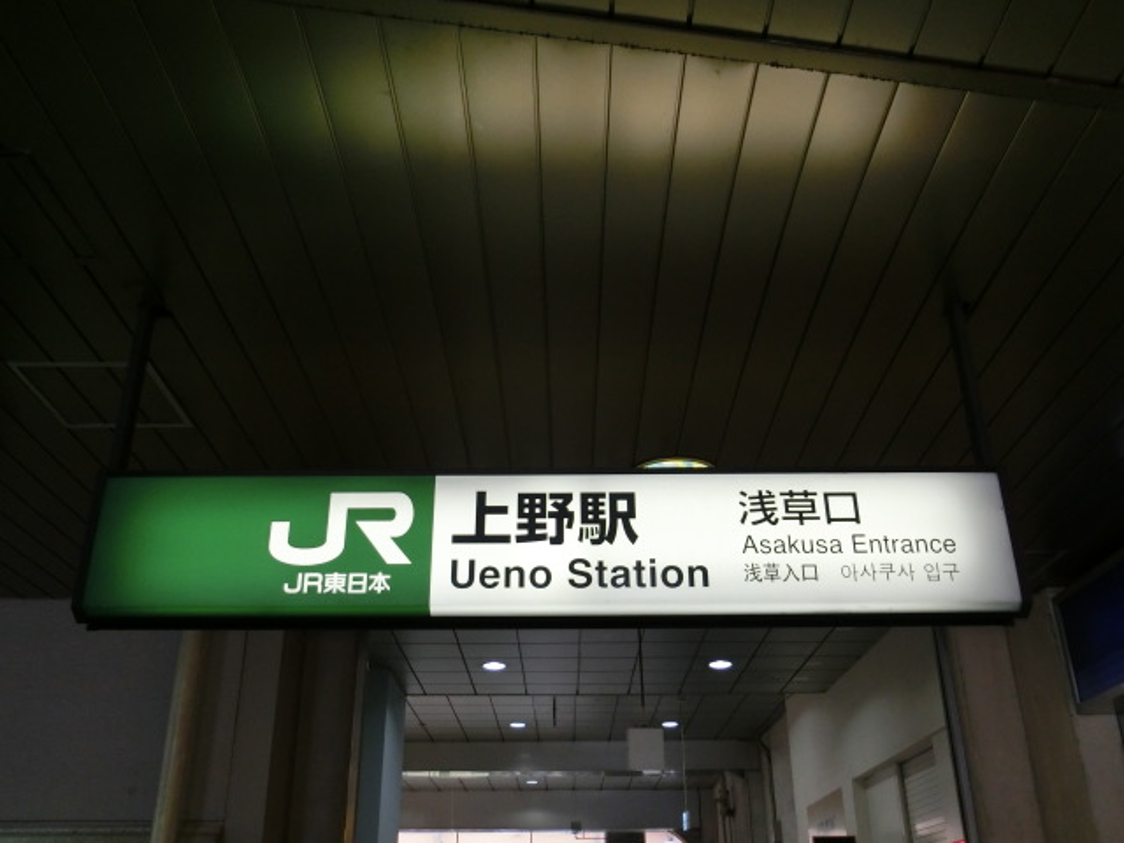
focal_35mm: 34
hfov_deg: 54.0
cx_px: 562
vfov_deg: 41.8
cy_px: 422
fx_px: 1104
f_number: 3.9
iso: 250
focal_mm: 6
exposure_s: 1/125
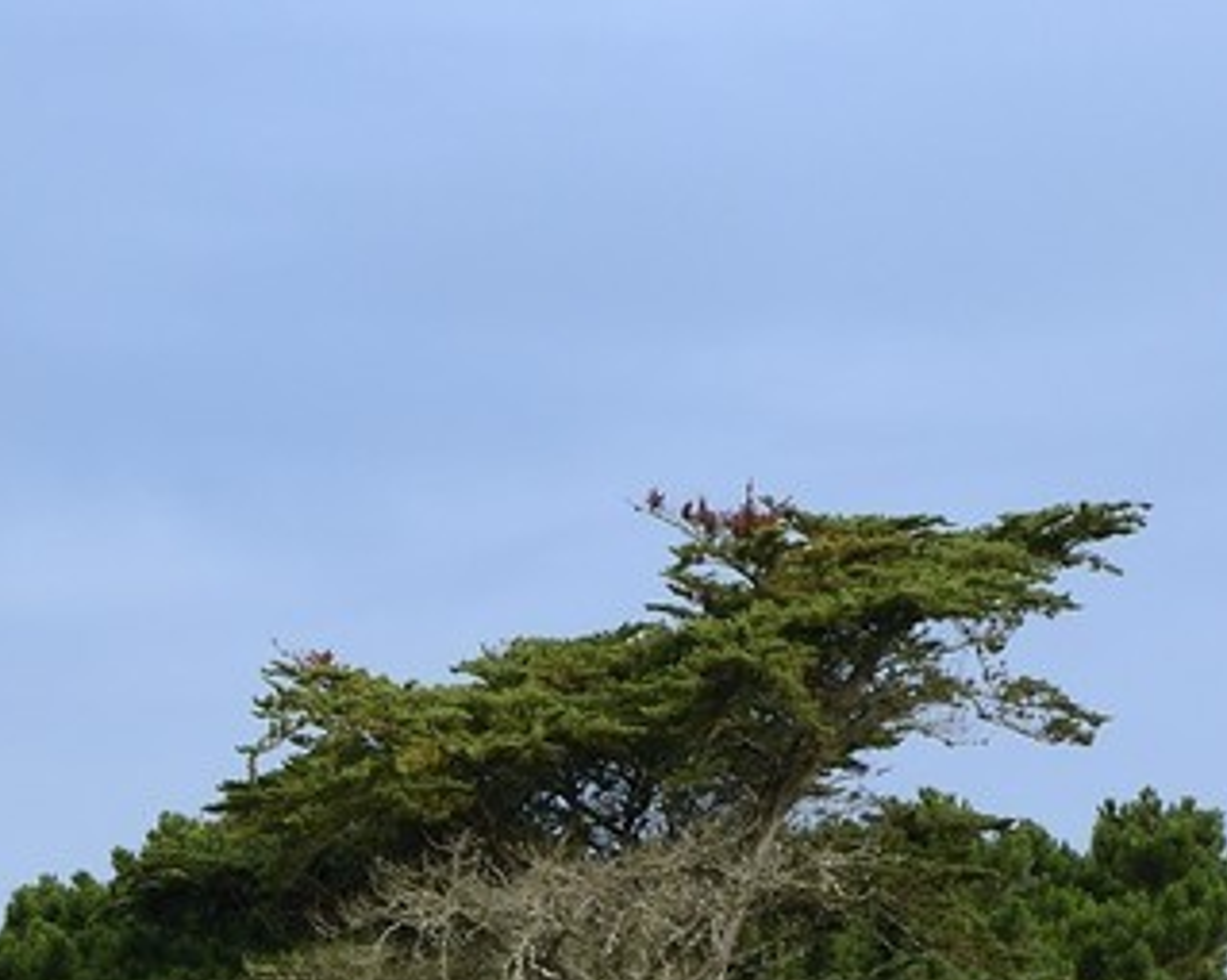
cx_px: -1554
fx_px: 14703
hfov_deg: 4.7
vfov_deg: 3.8
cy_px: 1783
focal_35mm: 405
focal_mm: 86
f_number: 9
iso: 200
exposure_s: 1/250
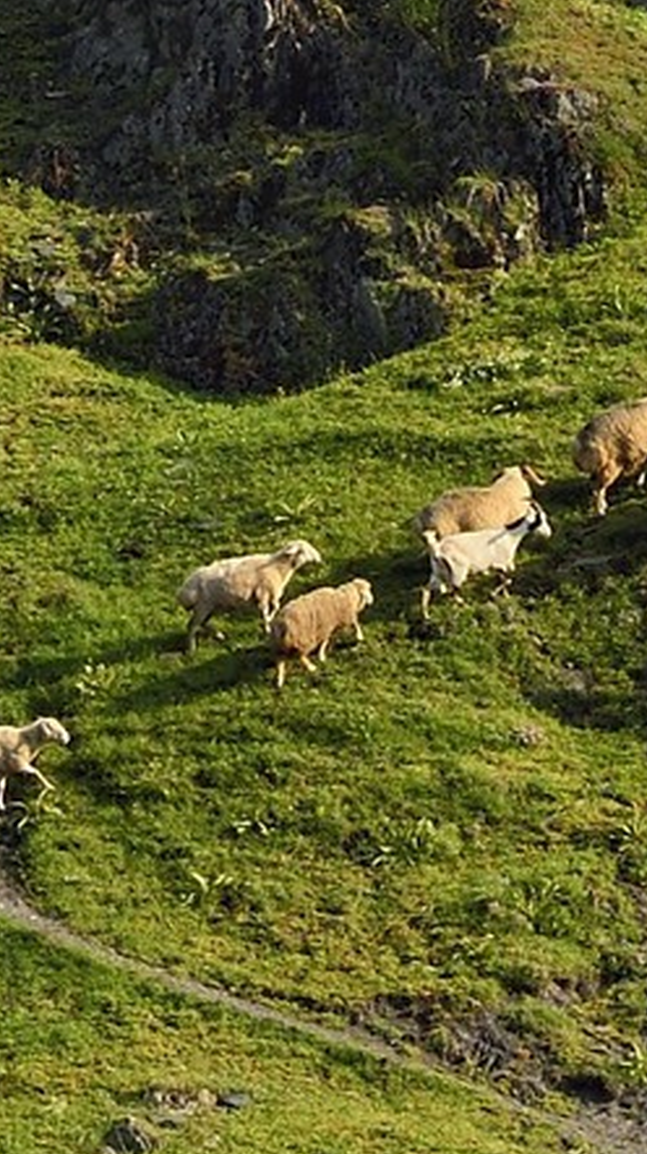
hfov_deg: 1.3
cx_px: 1093
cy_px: -945
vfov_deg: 2.3
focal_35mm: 939
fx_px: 28694
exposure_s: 1/250
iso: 200
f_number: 11
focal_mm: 165
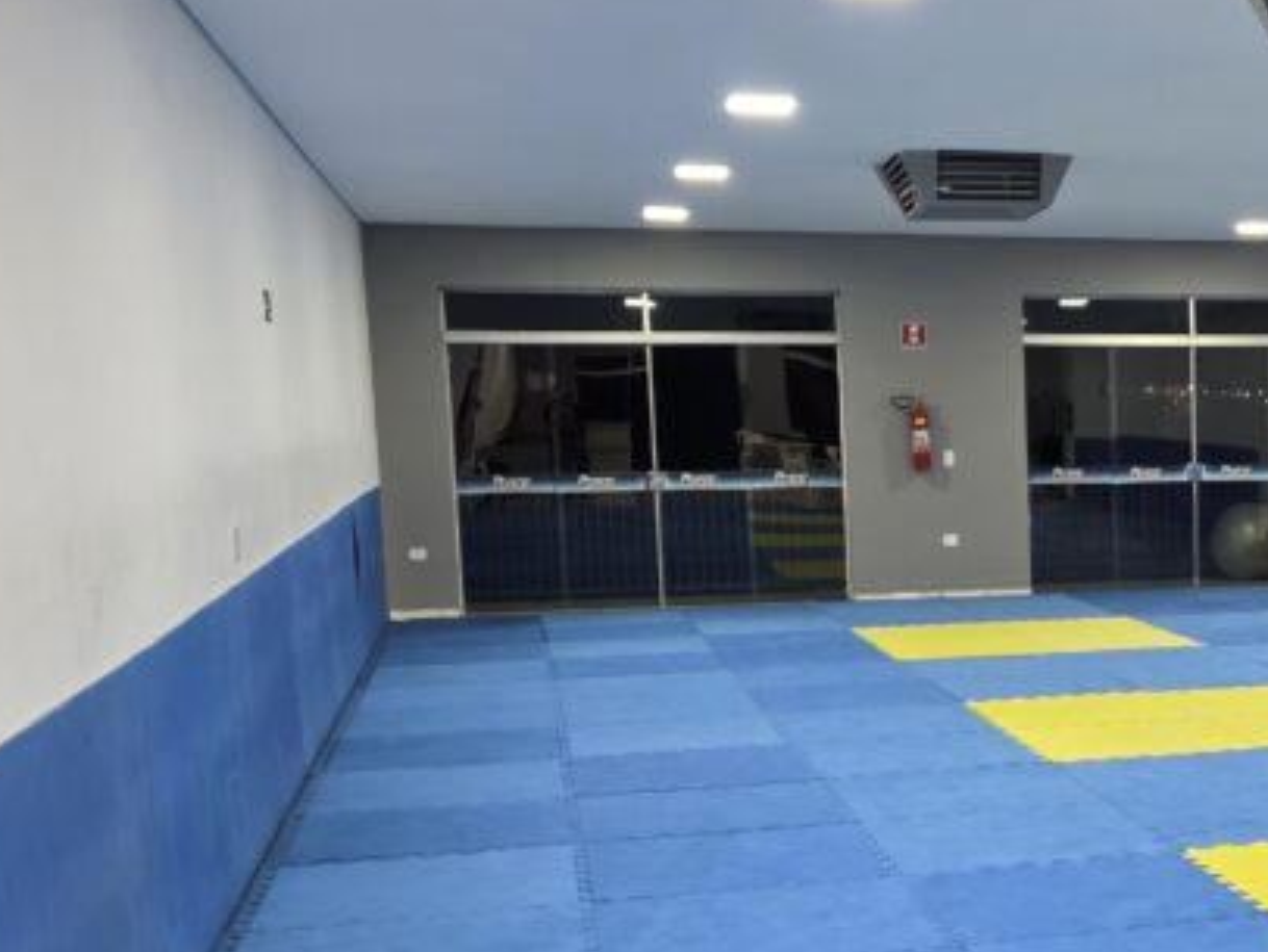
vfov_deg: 25.0
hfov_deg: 30.6
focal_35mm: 58
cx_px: 1302
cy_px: 677
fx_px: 2126
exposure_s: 1/120
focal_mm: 6.3
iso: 640
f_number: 1.7
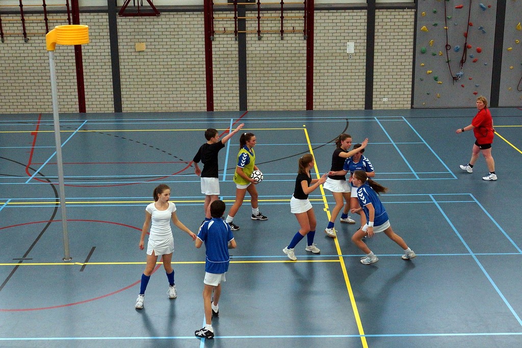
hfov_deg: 53.1
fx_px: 522
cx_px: 261
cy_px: 174
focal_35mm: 36
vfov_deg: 36.8
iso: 1600
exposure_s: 1/400
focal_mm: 24
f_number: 3.5
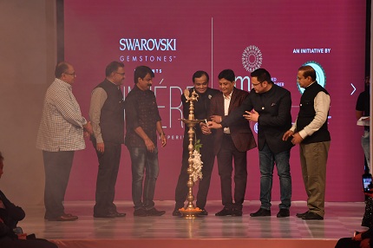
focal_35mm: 160
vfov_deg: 8.6
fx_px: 1656
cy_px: 124
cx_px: 186
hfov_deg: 12.8
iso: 1000
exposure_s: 1/125
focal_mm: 160
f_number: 5.6
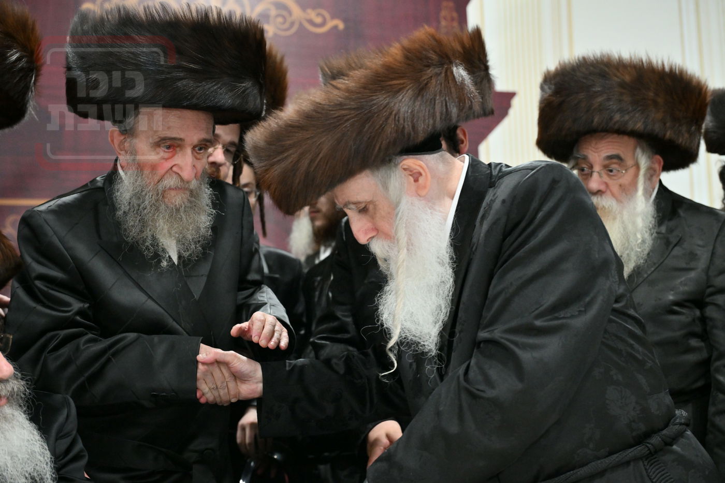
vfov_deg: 23.8
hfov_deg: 35.1
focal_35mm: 57
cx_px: 362
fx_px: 1148
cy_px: 242
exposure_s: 1/200
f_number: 4.5
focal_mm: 57
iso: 3200
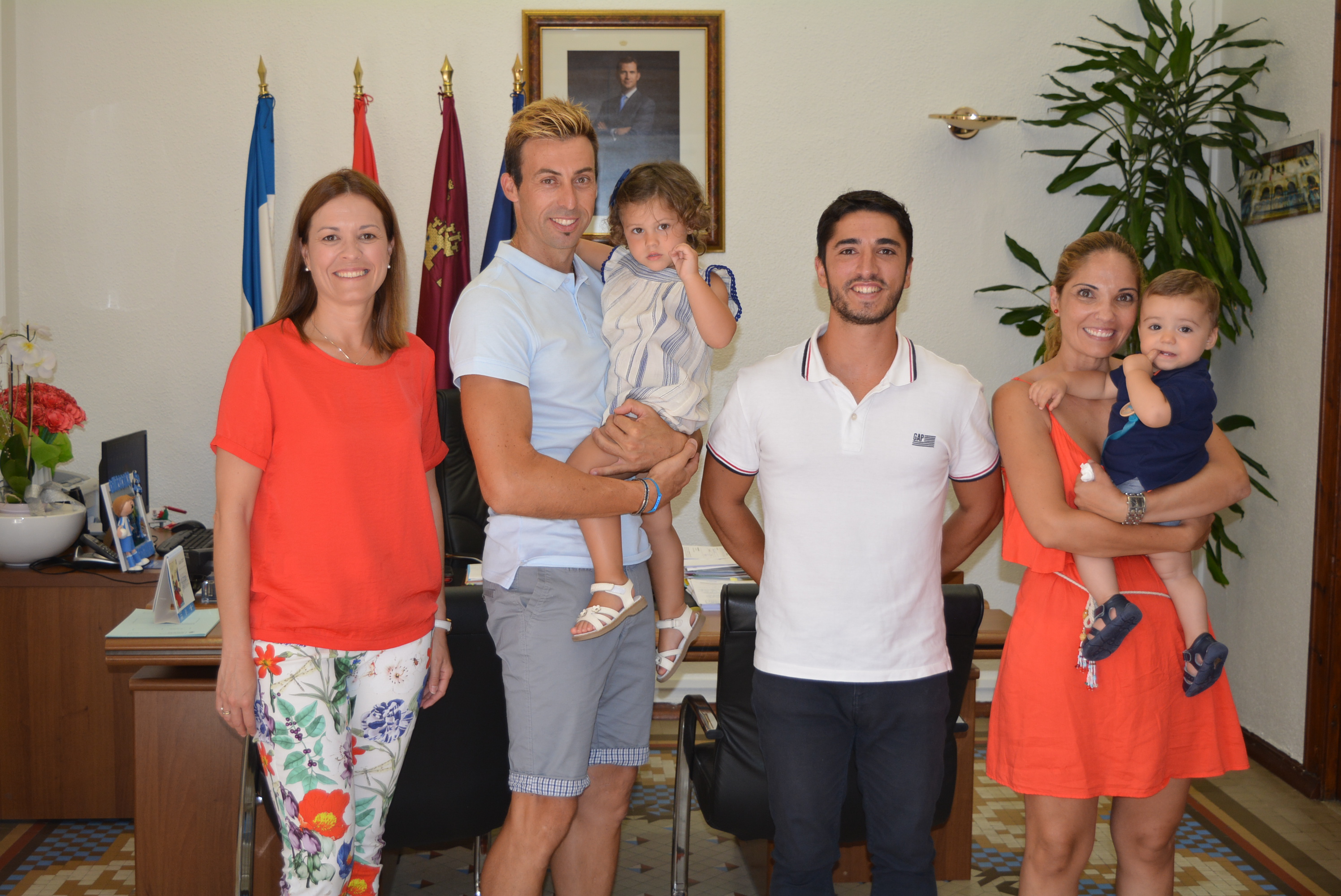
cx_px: 670
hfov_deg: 43.6
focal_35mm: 45
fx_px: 1677
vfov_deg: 29.9
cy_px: 448
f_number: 4.2
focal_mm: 30
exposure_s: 1/80
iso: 400
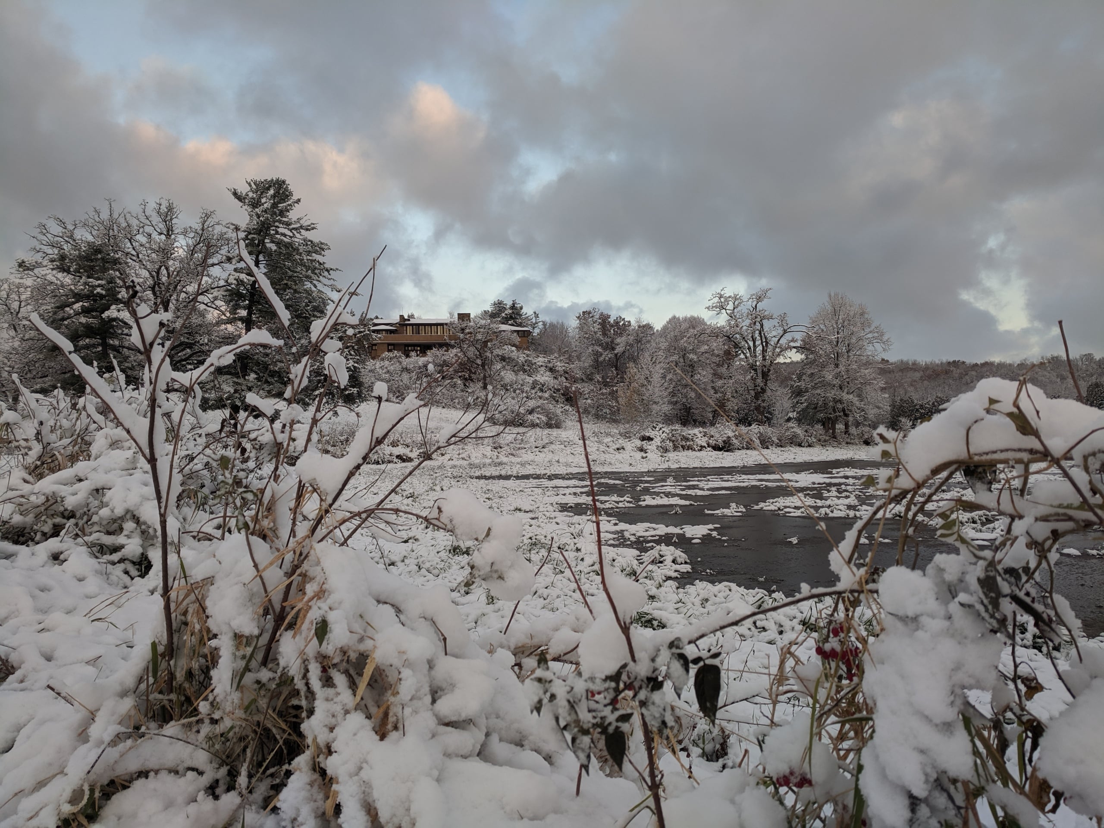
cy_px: 414
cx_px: 552
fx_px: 829
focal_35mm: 26
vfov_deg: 53.1
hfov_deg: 67.3
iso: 42
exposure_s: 1/303
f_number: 2
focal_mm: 4.67
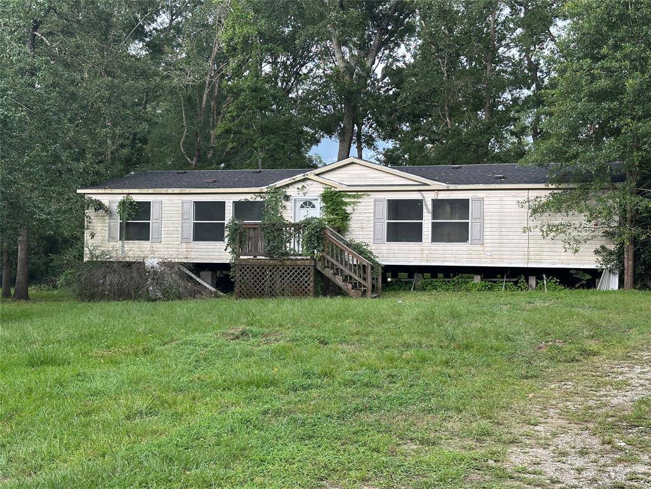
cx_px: 326
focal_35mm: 48
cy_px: 244
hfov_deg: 39.7
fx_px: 903
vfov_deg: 30.3
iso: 80
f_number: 1.78
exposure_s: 1/121
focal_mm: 6.86
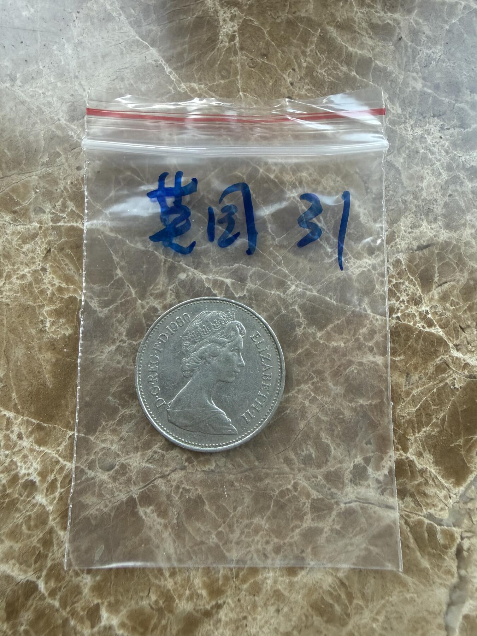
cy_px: 318
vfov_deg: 71.6
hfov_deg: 56.8
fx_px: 441
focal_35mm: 24
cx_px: 238
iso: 160
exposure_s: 1/99
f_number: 2.2
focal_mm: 2.22
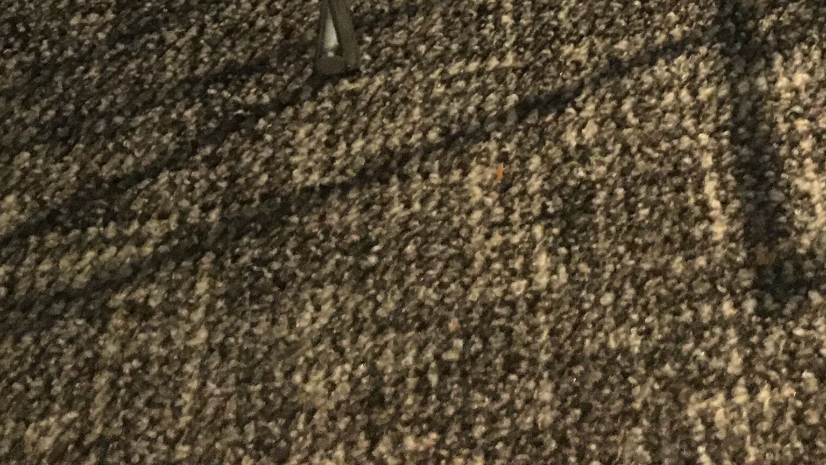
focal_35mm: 83
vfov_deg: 12.0
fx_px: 1818
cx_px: 625
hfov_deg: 25.3
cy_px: -621
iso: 200
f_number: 2.2
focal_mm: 4.15
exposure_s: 1/25
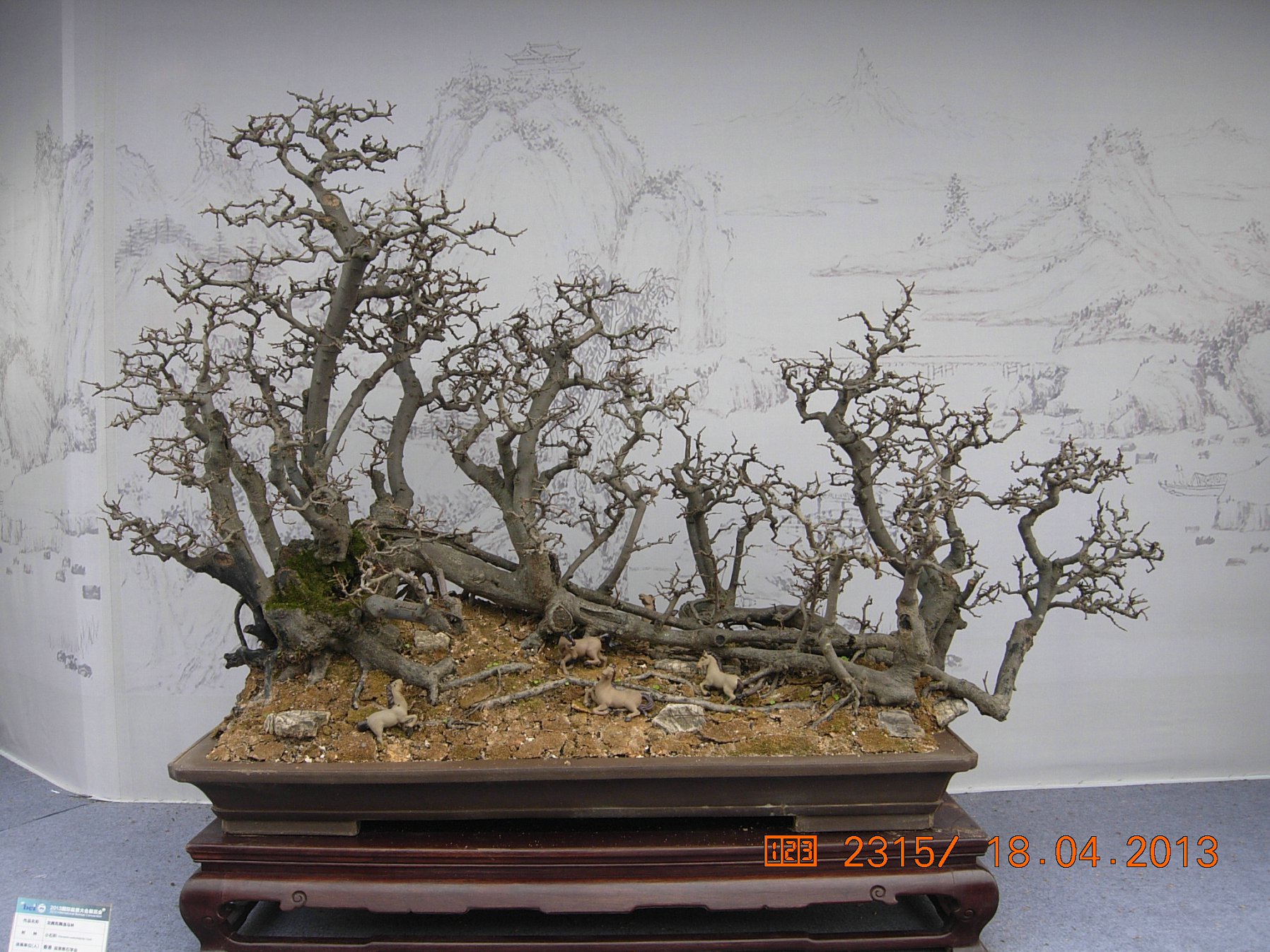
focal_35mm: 36
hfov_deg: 51.4
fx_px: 1321
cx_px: 635
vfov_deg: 39.7
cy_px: 476
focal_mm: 7.5
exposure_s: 1/121
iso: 50
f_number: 4.3
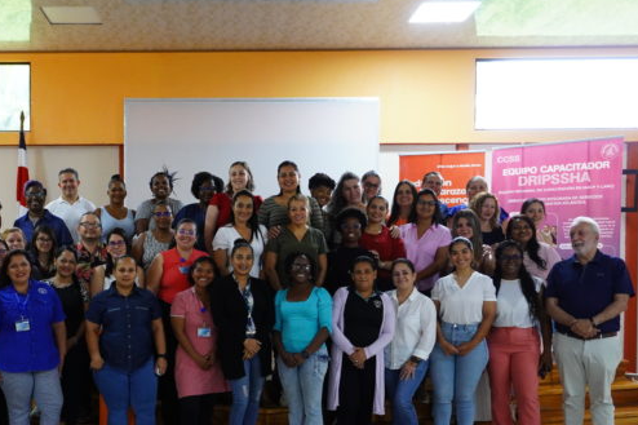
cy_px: 291
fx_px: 744
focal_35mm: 42
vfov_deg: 31.6
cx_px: 192
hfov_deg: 45.4
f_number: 4
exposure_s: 1/60
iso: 1600
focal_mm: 18
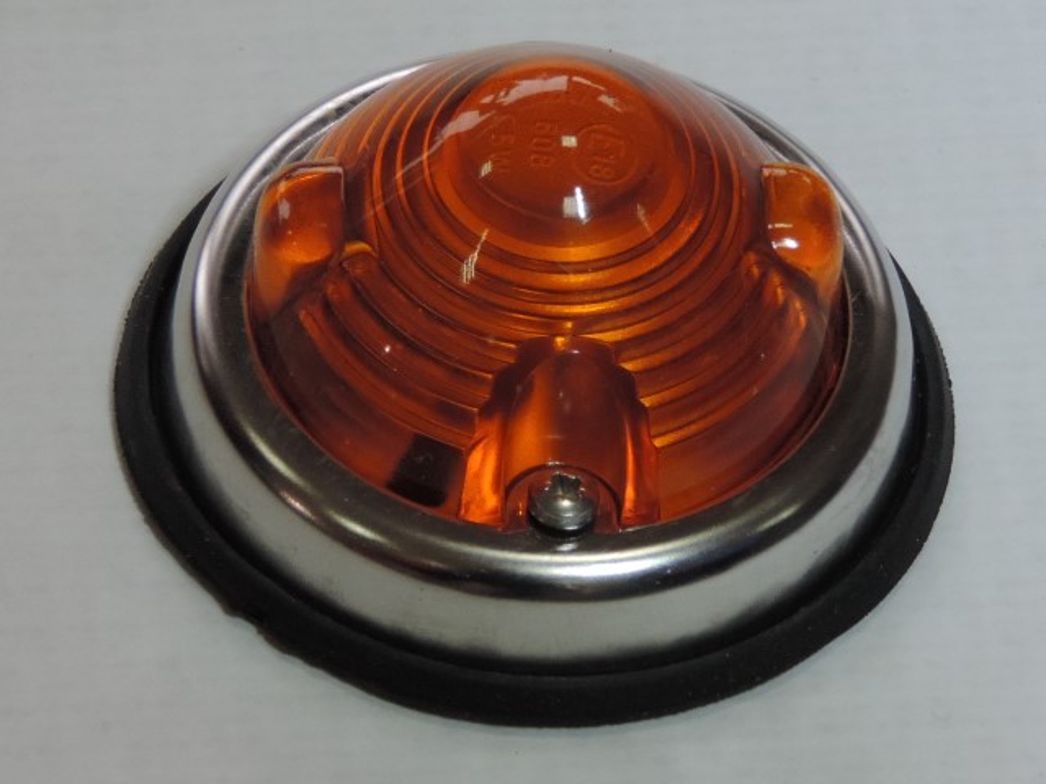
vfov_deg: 6.6
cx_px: 523
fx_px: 6799
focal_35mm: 225
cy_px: 392
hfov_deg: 8.8
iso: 400
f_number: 4.6
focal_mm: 40.1
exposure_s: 1/60
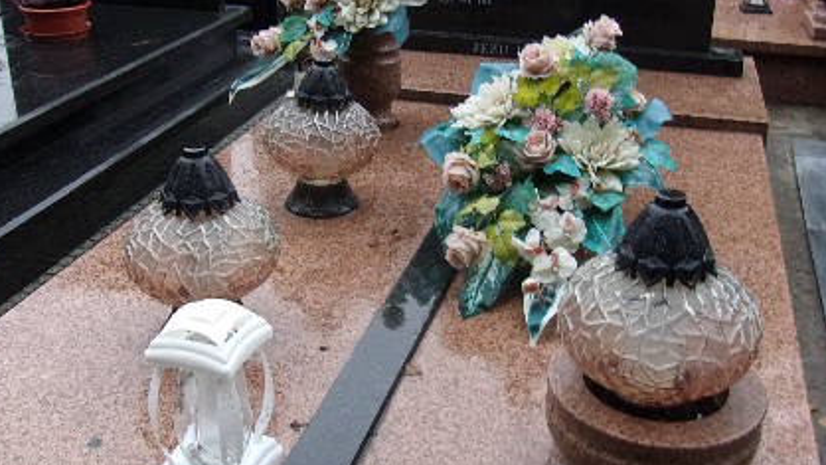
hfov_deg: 45.4
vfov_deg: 26.4
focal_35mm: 45
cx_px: 449
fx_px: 985
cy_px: 172
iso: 132
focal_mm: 4.9
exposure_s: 1/34
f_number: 3
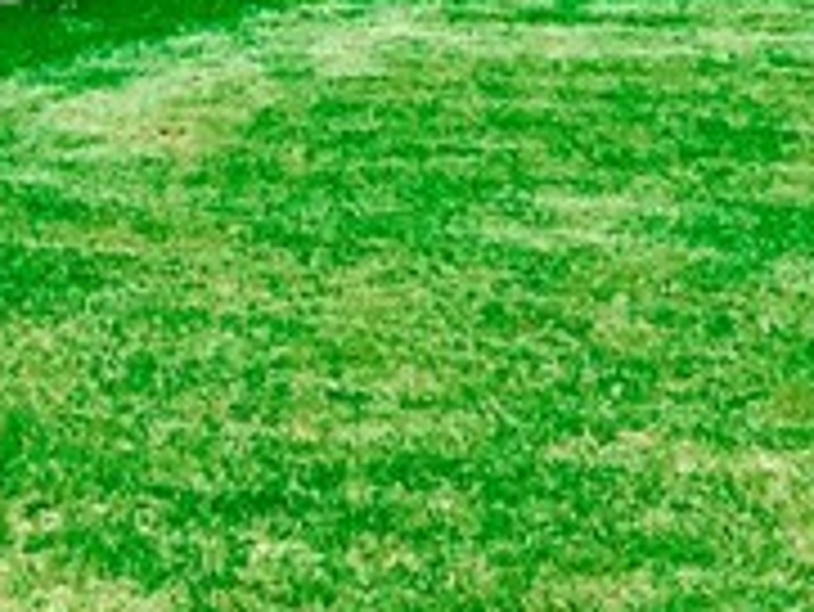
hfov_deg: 11.9
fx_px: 3859
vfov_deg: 8.4
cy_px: -824
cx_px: 40
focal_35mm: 164
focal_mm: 4.15
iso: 32
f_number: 2.2
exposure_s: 1/3300
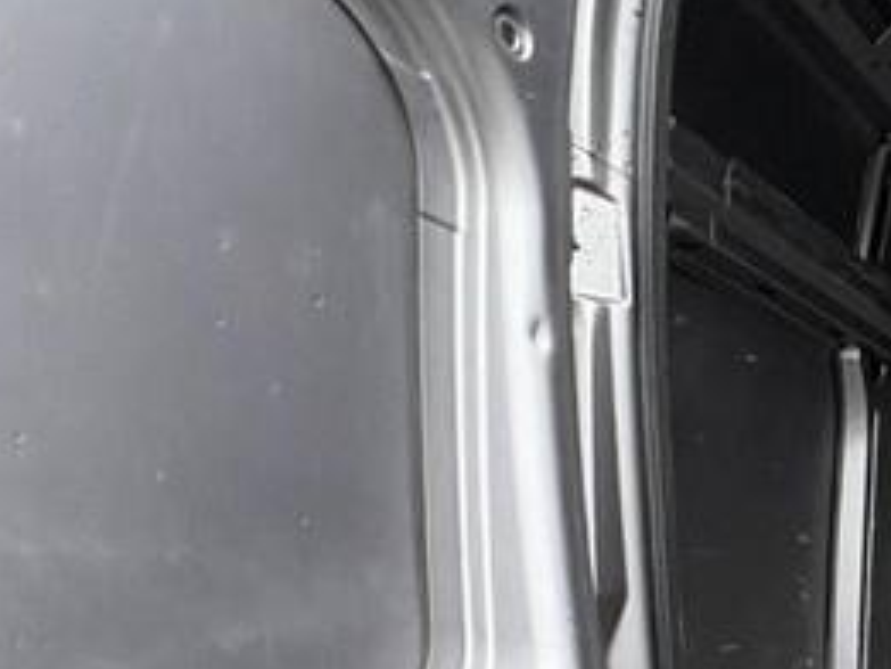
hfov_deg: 25.4
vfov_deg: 27.1
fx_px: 1236
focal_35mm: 48
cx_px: 1441
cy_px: 785
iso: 250
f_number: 2.2
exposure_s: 1/99
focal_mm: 2.22
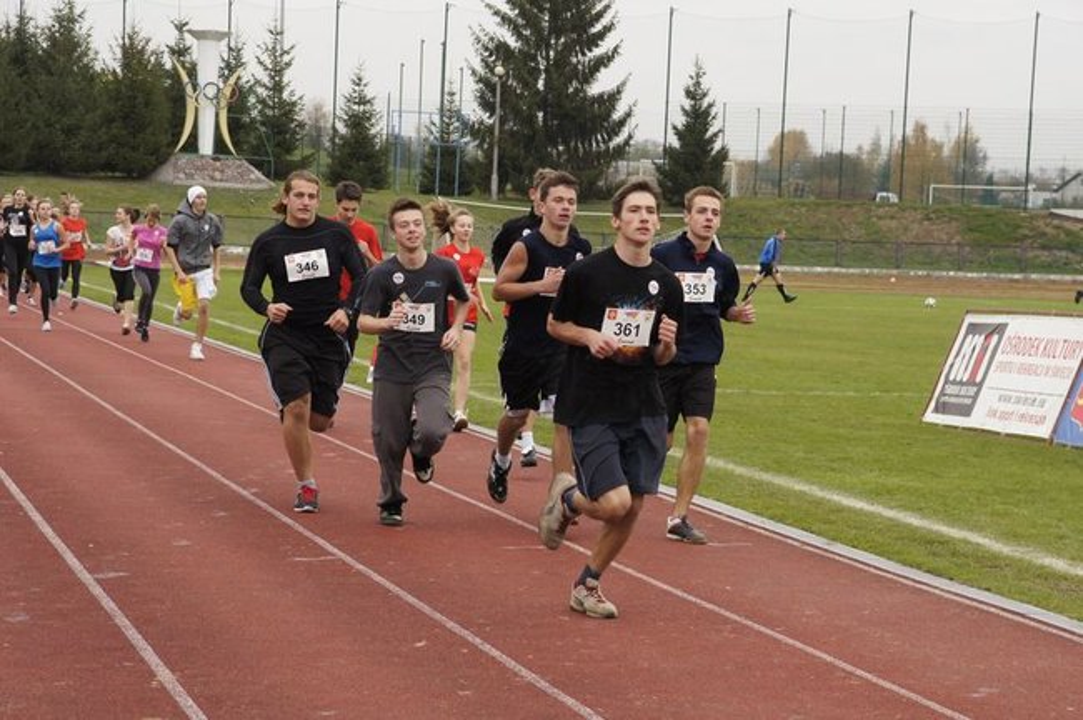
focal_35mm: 105
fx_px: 3156
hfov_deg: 19.5
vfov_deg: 13.0
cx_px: 542
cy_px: 360
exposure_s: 1/800
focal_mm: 70
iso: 1600
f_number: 7.1
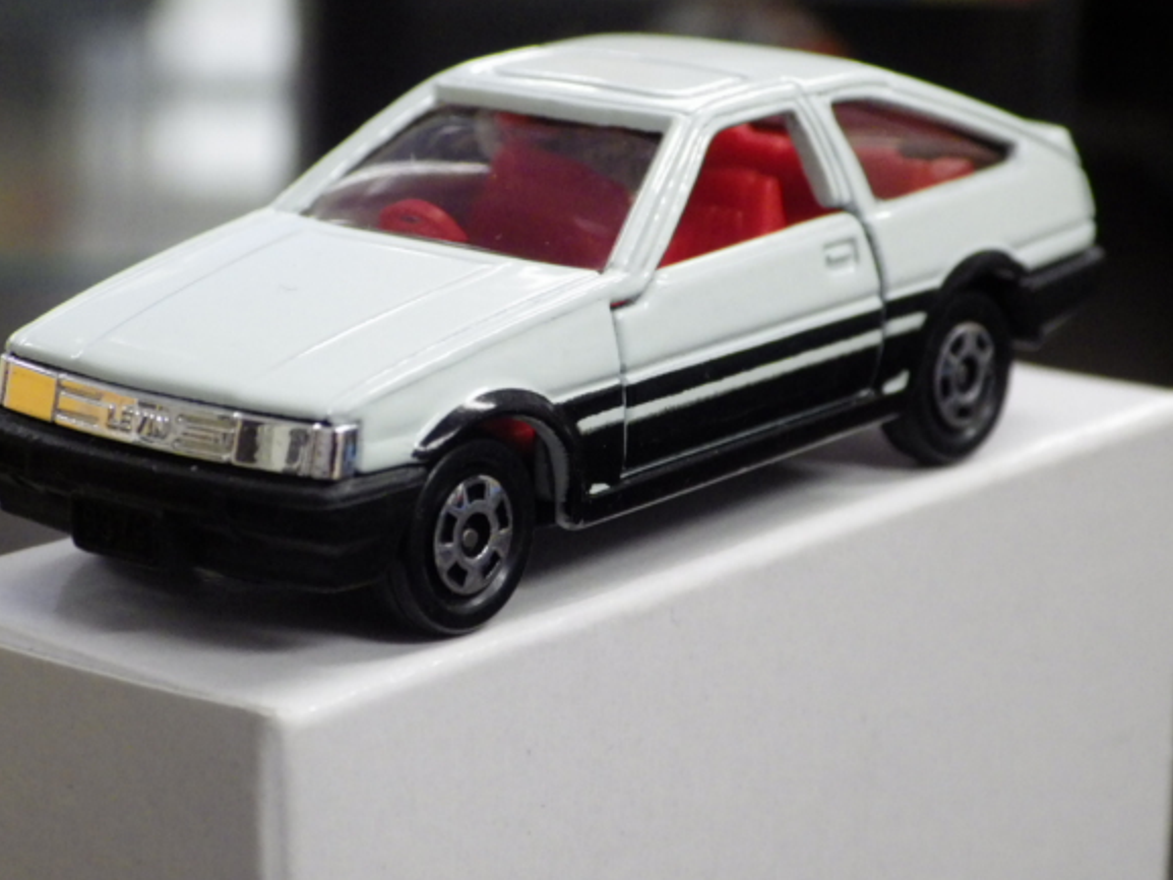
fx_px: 4474
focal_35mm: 132
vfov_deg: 11.2
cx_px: 543
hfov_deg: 14.9
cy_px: 429
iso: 800
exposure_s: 1/45
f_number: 4.8
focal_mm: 21.3
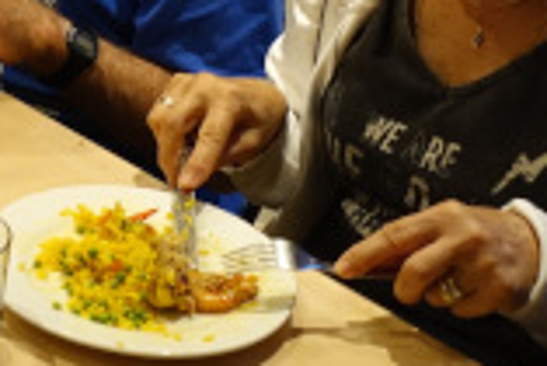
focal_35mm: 105
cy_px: -204
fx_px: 1597
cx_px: -136
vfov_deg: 12.4
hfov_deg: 18.3
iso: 640
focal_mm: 12.06
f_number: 2.8
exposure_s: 1/40
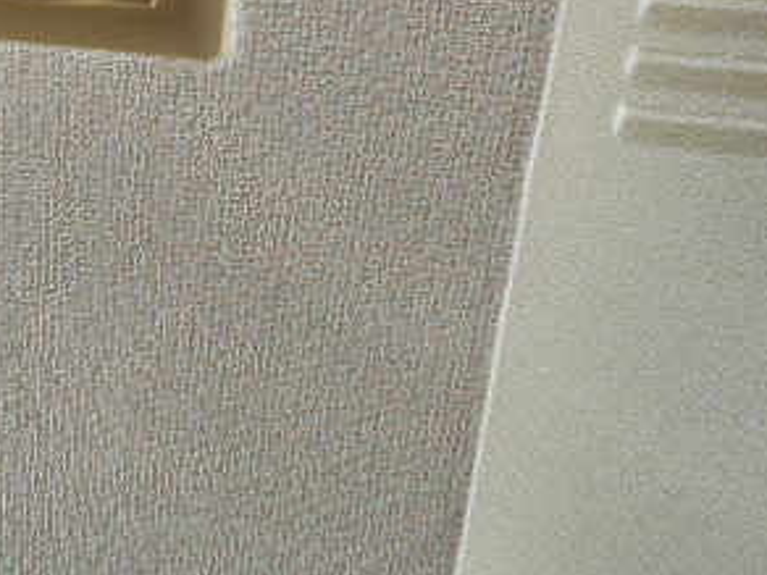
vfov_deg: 24.0
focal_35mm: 57
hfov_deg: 31.4
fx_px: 1263
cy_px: -53
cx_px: 8
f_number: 3.2
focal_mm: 4.6
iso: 80
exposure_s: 1/100
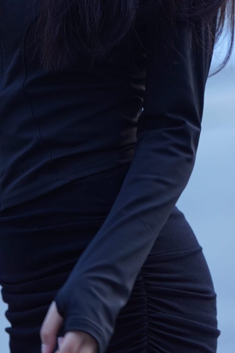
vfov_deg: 5.3
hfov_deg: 3.5
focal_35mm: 391
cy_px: 53
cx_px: 78
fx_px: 3830
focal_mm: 129
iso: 400
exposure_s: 1/320
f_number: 3.2
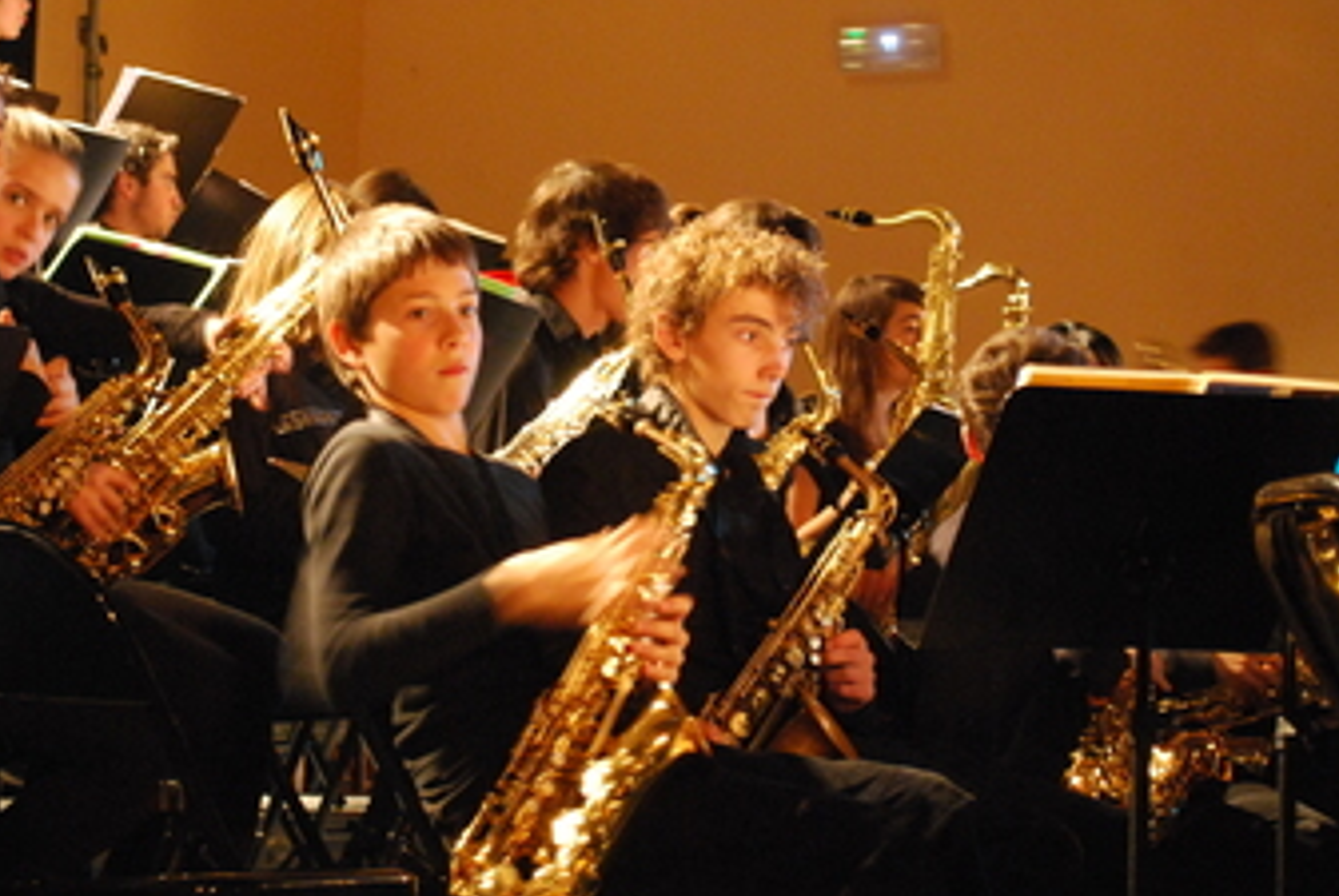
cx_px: 490
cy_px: 313
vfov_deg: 11.9
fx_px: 4283
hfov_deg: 17.7
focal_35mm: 115
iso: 1600
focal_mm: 46
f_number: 5.3
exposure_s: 1/8
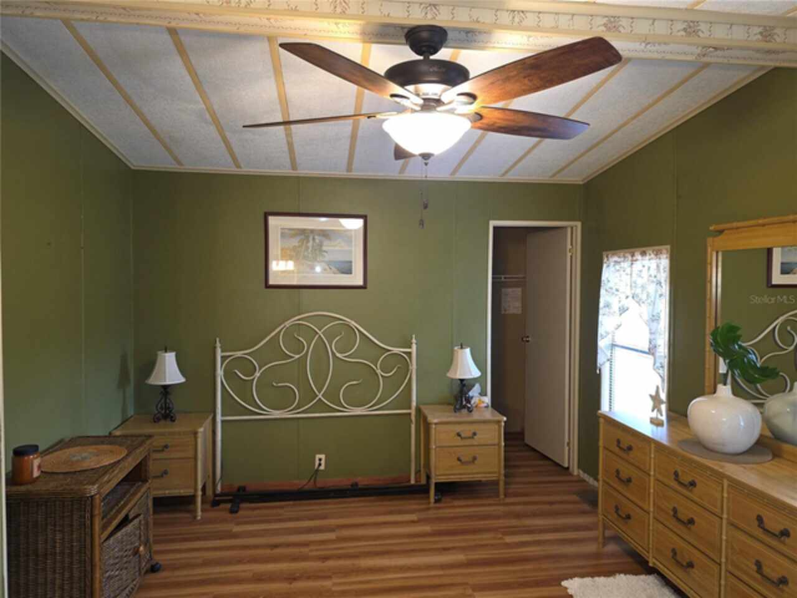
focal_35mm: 23
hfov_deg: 73.9
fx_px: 530
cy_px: 299
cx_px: 398
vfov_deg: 58.9
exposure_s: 1/24
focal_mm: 6.3
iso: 100
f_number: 1.7
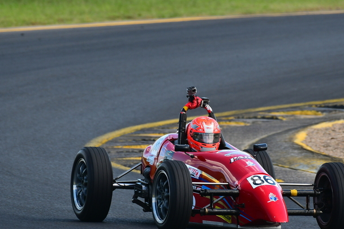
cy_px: 120
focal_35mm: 987
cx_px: 183
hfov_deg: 2.1
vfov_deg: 1.4
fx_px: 9428
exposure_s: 1/640
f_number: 7.1
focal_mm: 500
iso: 500
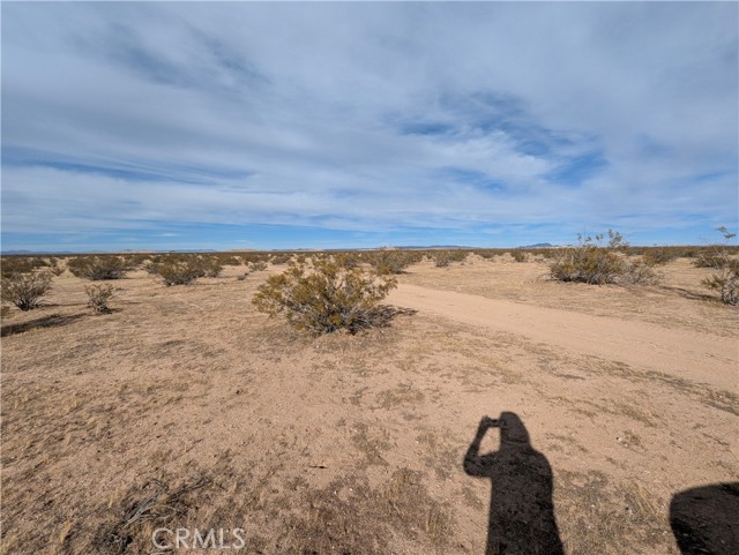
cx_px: 370
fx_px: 278
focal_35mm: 13
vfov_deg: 90.0
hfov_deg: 106.1
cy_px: 278
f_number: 2.2
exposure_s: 1/2053
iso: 45
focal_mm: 1.95
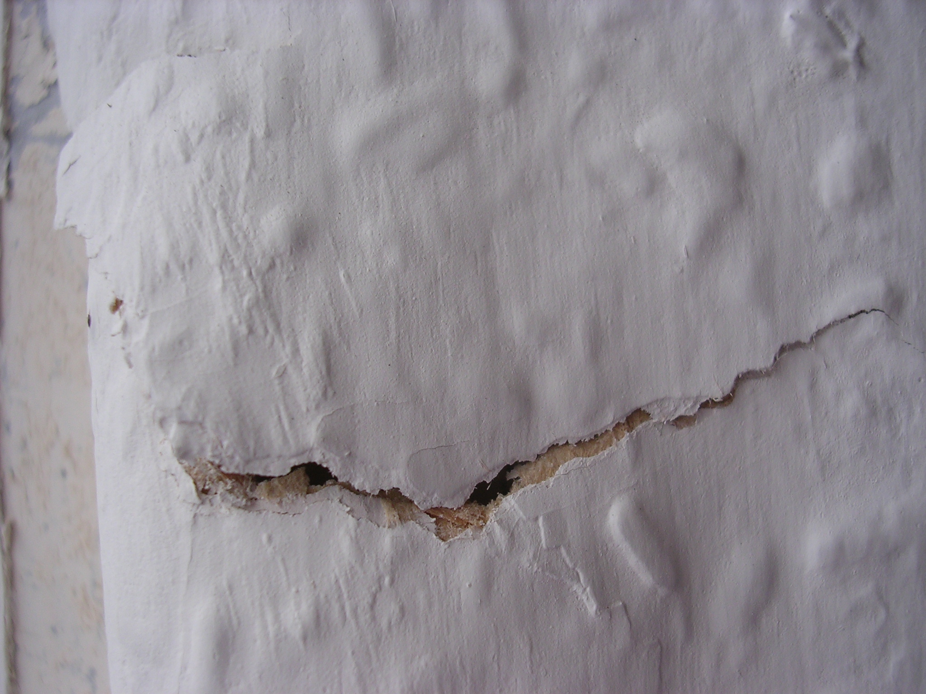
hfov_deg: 49.0
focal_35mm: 38
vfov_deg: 37.7
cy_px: 347
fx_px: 1017
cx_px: 463
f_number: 2.8
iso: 100
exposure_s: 1/124
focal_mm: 5.8
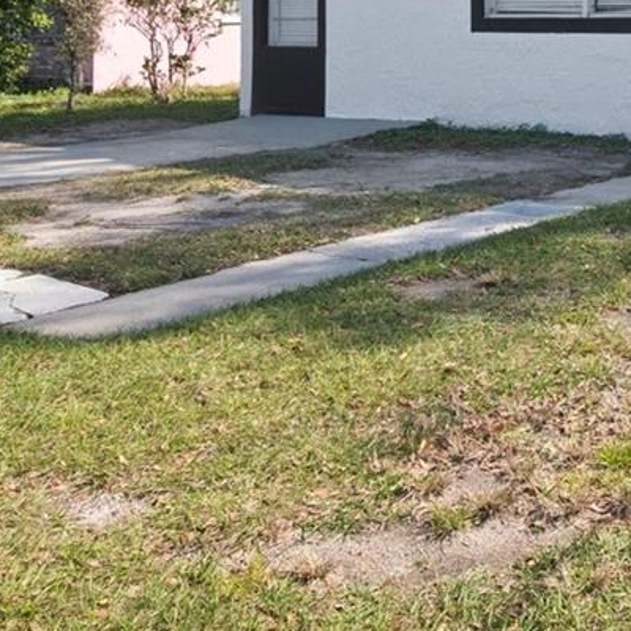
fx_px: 1052
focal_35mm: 51
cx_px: 786
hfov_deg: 28.4
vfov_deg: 30.8
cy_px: -13
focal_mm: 10
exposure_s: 1/100
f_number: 7.1
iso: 100
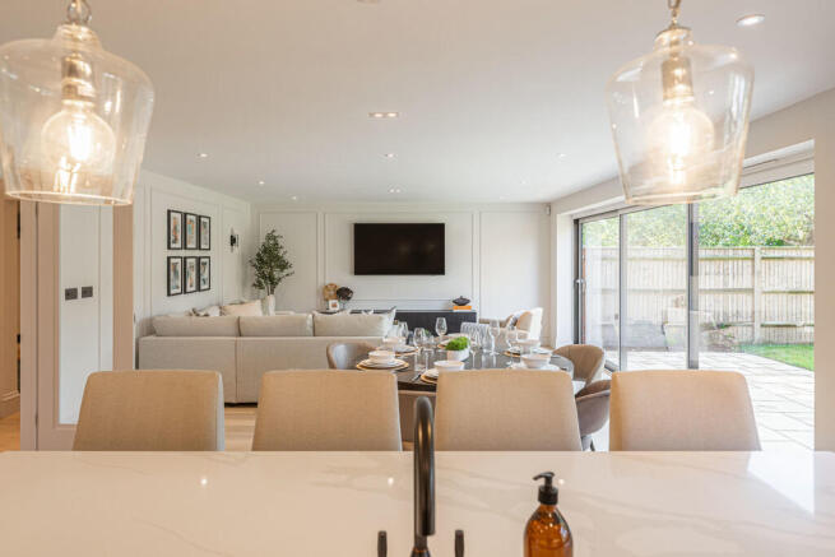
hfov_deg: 77.3
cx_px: 418
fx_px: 522
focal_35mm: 22
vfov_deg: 56.2
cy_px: 278
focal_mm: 22.5
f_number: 5.6
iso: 200
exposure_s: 1/60
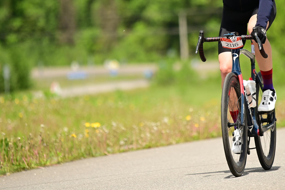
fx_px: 2898
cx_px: 190
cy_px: 44
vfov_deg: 3.8
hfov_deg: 5.6
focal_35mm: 366
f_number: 2.8
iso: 160
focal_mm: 180
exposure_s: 1/2500
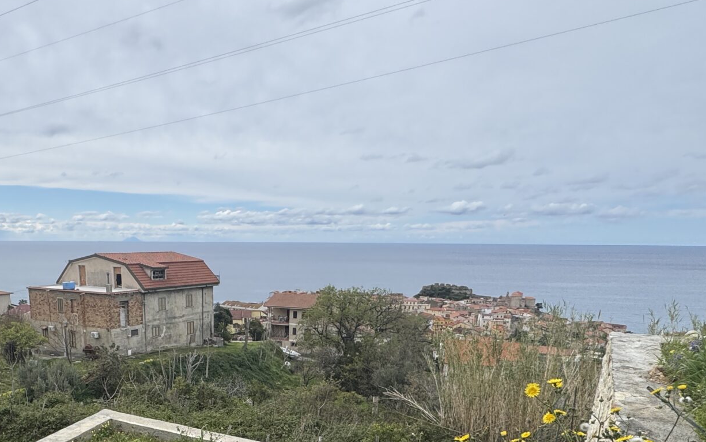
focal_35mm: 31
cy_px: 417
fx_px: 597
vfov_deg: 37.3
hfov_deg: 59.7
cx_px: 233
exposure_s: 1/1832
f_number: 2.2
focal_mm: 2.22
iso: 50
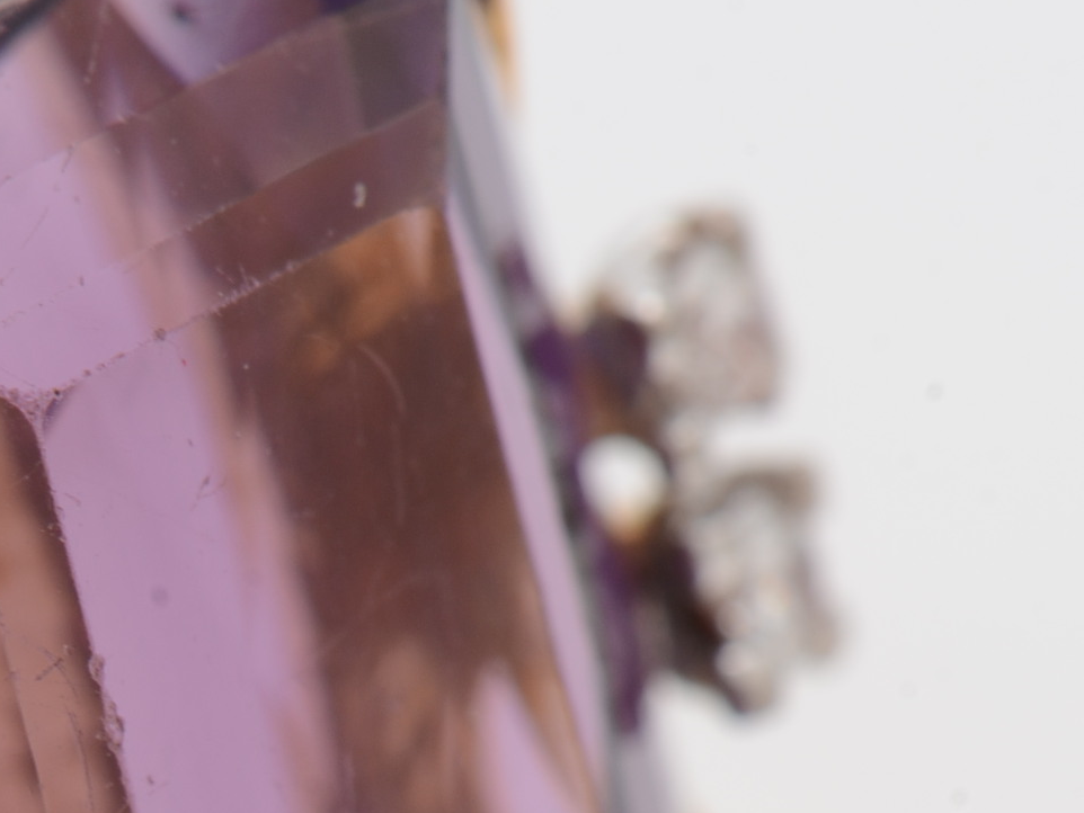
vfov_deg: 4.7
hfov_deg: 6.3
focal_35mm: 313
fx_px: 9811
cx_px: -88
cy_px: 881
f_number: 18
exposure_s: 1/125
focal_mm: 85
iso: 200
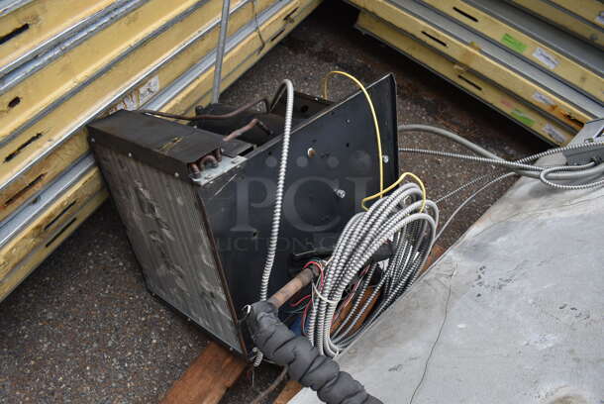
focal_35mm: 27
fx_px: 453
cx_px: 302
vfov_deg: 48.0
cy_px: 202
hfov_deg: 67.3
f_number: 5.6
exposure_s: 1/160
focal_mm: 18
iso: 200
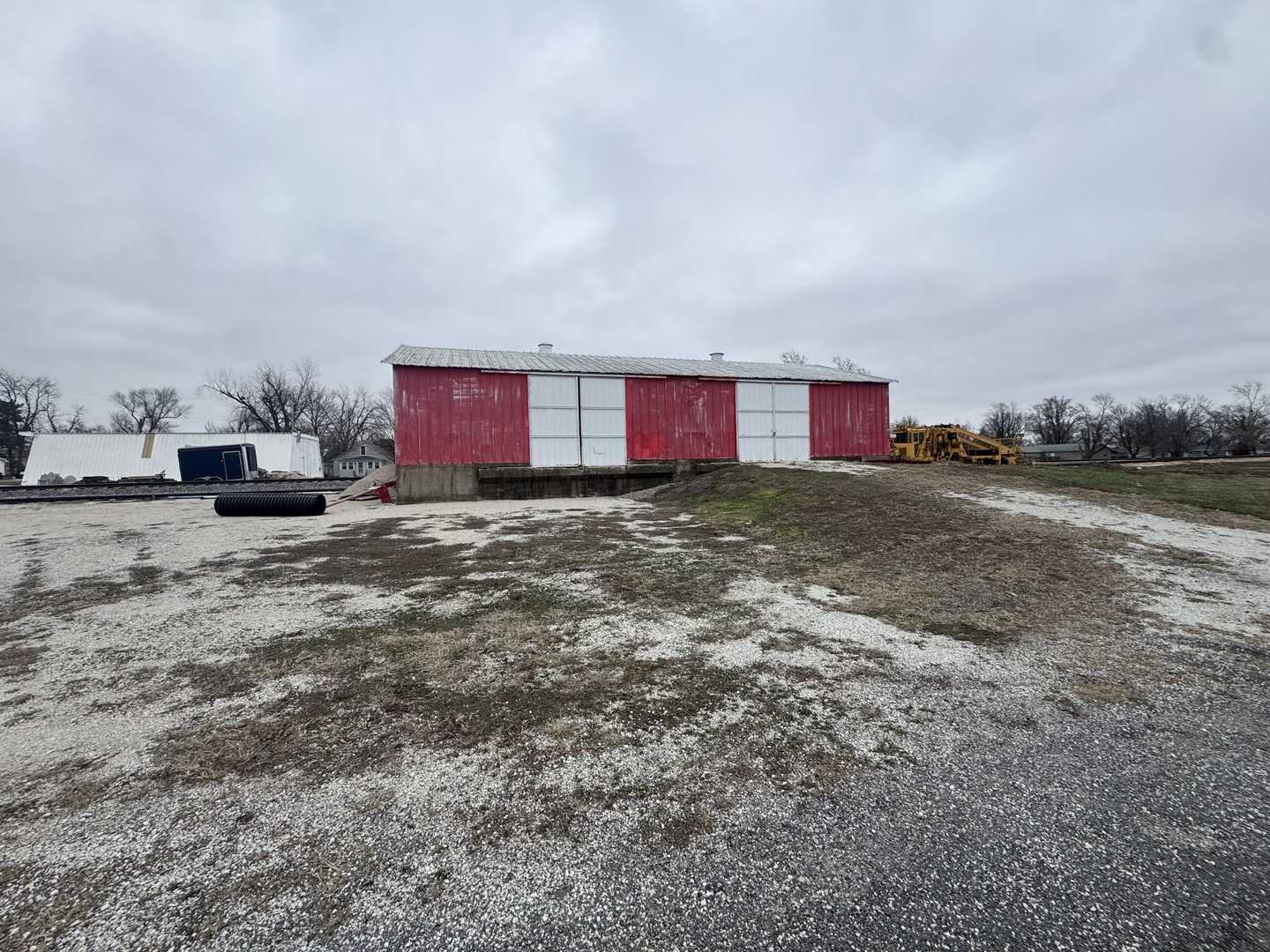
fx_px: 514
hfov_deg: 102.1
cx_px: 635
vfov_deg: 85.7
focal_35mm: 14
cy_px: 476
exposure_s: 1/412
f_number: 2.2
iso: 40
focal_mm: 2.22
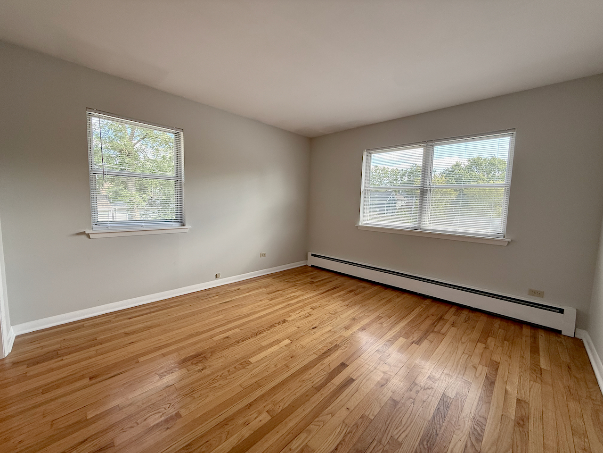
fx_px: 244
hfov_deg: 102.1
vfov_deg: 85.7
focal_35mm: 14
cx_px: 302
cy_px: 226
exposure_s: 1/99
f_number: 2.2
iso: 64
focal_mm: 2.22
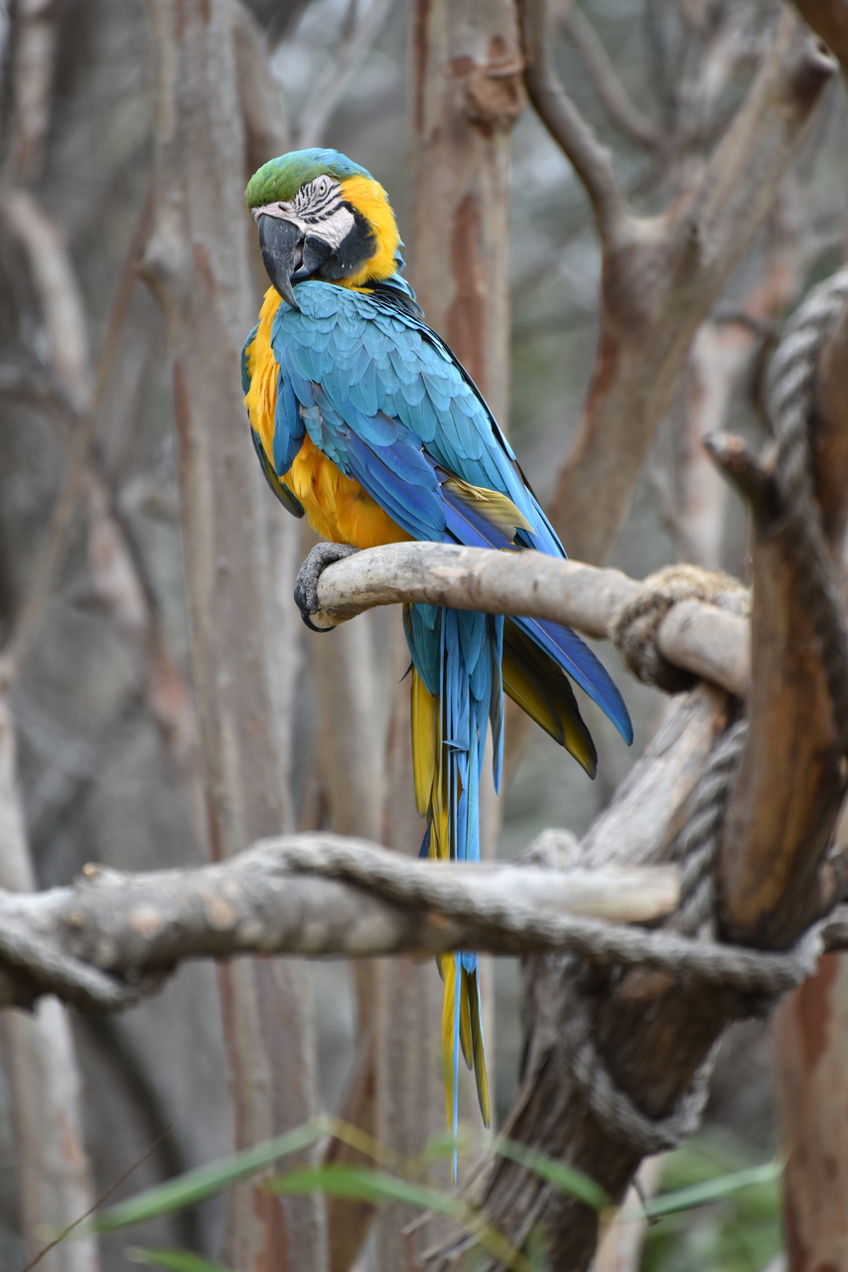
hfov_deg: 4.6
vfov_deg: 6.9
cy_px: 636
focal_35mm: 300
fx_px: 10593
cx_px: 424
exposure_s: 1/640
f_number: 5.6
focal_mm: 300
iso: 800
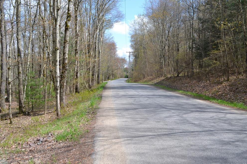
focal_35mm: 34
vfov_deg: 38.9
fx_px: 233
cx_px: 124
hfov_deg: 55.8
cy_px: 82
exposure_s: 1/250
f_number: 5.6
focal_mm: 22
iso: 110
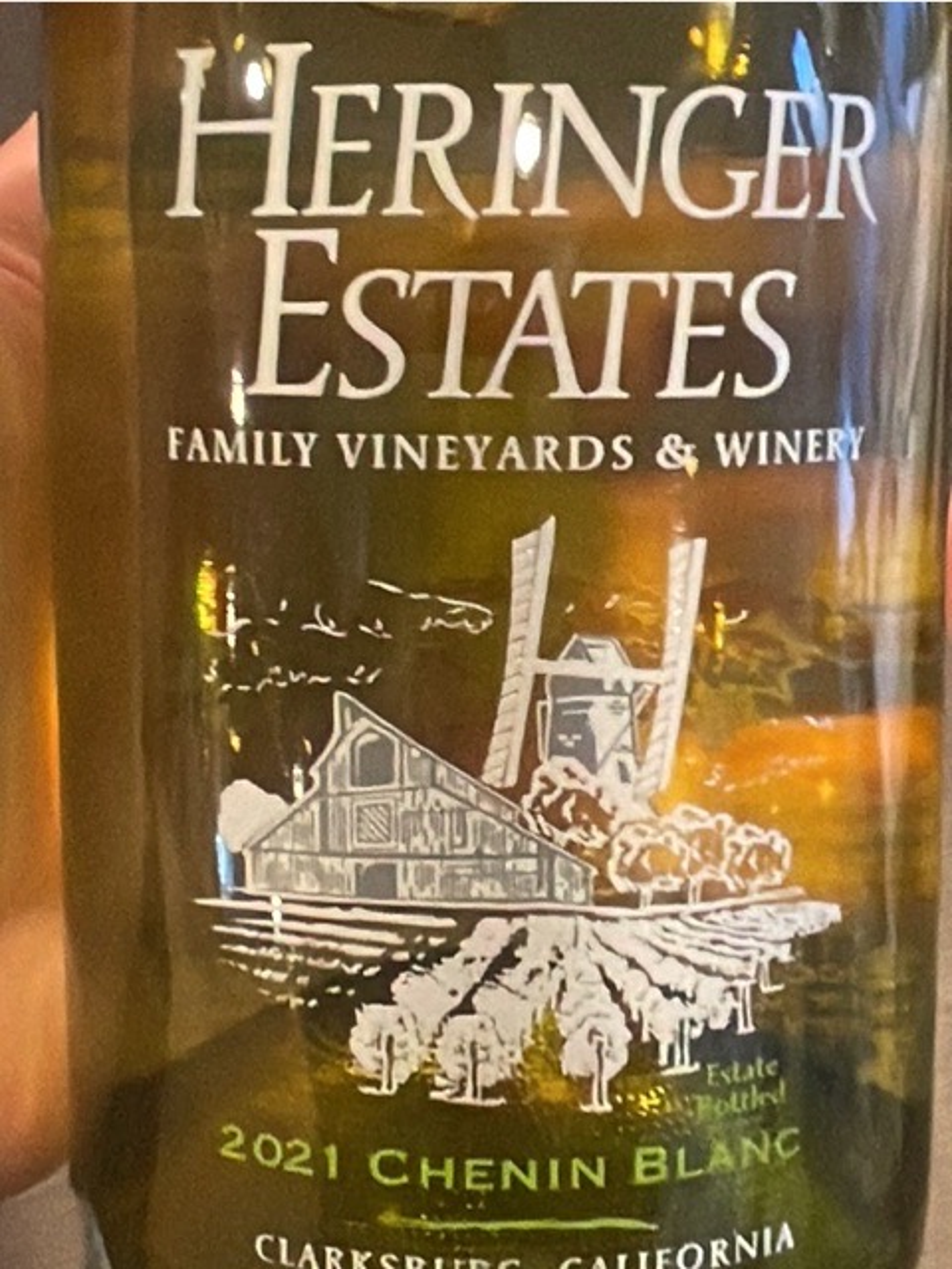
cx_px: 476
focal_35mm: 30
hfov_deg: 46.8
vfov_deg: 60.0
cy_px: 634
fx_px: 1100
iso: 500
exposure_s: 1/60
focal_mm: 1.54
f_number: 2.4
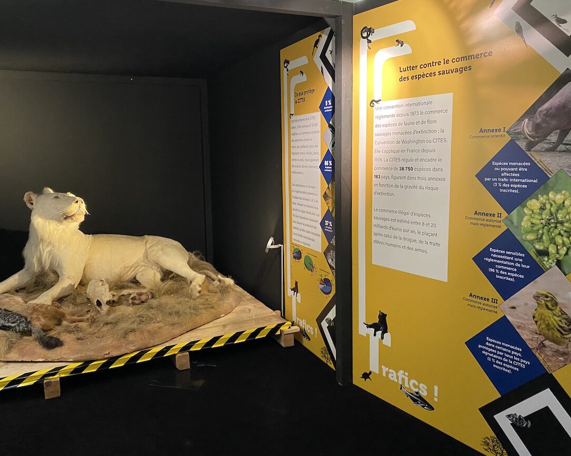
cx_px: 274
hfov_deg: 62.2
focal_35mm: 28
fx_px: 473
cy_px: 224
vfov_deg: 51.5
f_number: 1.8
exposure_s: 1/33
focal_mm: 4.25
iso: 500
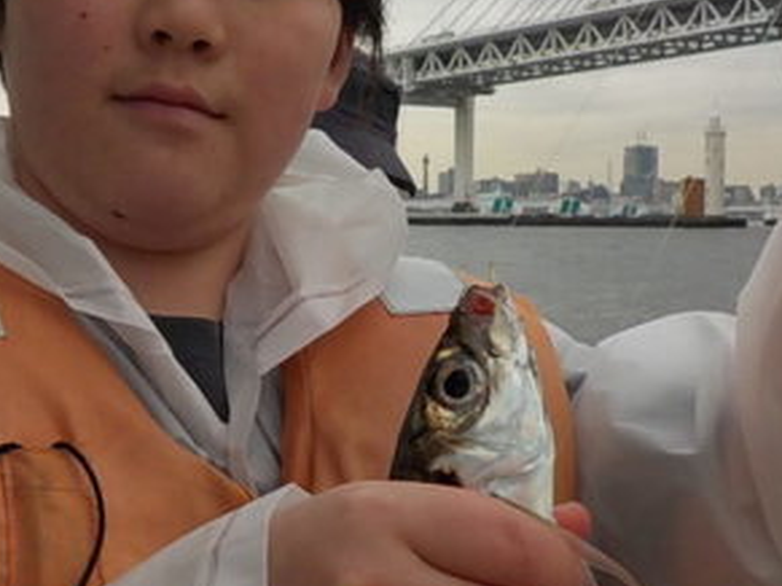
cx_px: 236
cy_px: 282
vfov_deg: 22.2
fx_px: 1490
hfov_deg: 29.1
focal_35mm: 66
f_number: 3.3
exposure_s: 1/640
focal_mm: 4.1
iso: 125
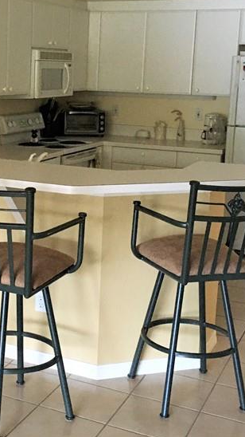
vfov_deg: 35.3
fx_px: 682
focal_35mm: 59
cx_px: 14
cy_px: 171
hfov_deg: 19.9
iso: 200
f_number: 2.2
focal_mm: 4.15
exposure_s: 1/30
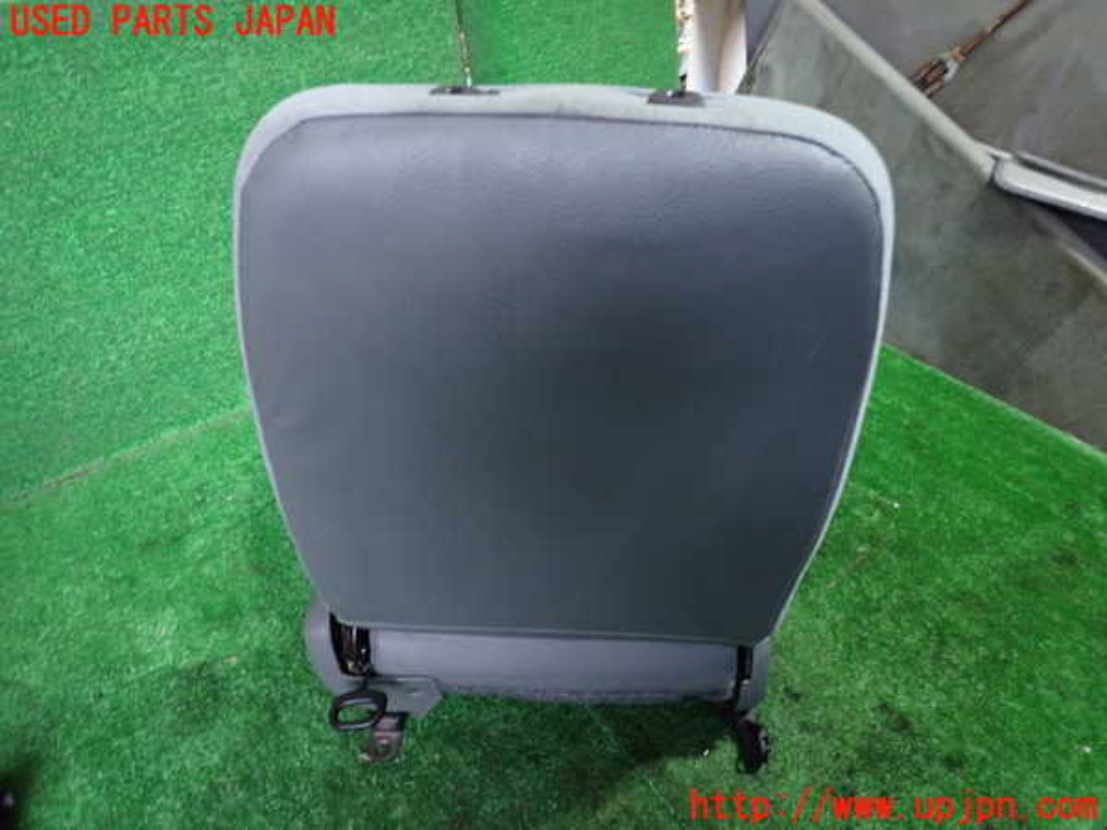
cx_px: 554
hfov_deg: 69.4
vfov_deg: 54.9
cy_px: 415
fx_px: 799
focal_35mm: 25
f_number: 2
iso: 800
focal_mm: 4.5
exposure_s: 1/25
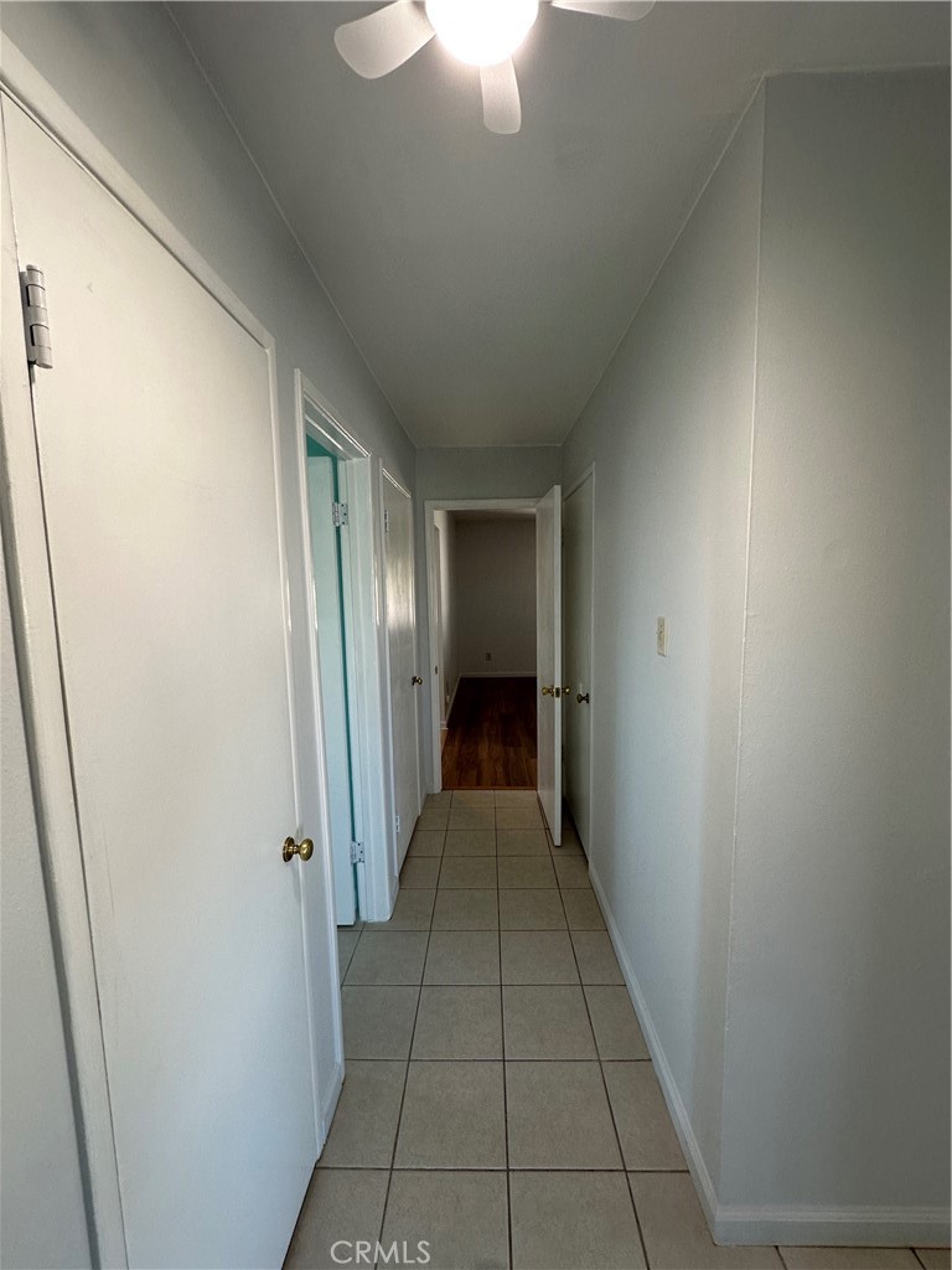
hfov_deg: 85.7
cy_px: 635
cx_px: 476
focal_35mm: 14
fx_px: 513
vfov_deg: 102.1
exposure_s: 1/120
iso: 160
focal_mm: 2.22
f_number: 2.2
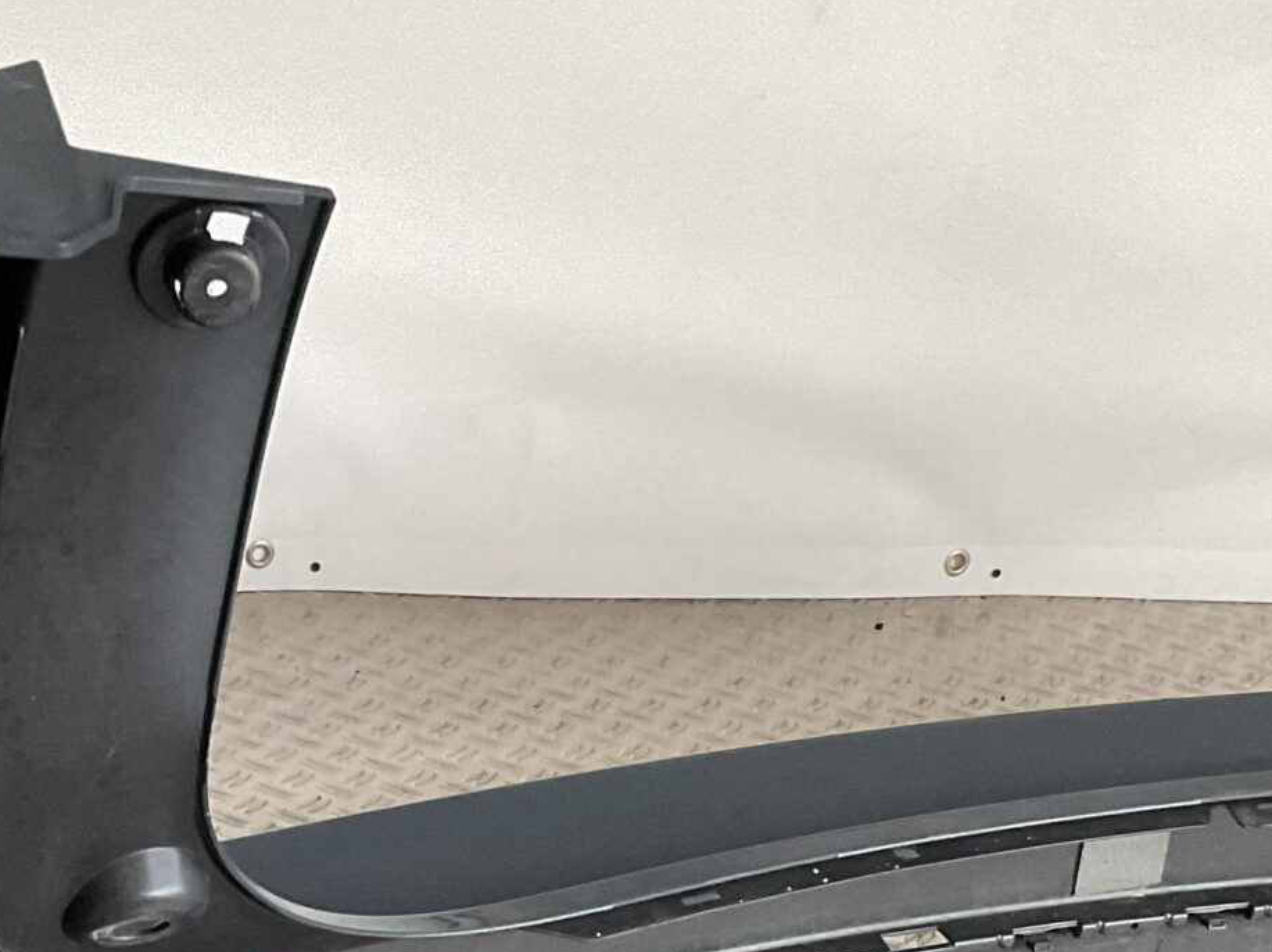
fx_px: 2975
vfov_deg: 17.2
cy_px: 1192
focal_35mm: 81
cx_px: 270
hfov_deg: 23.8
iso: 100
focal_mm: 3
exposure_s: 1/50
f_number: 1.8
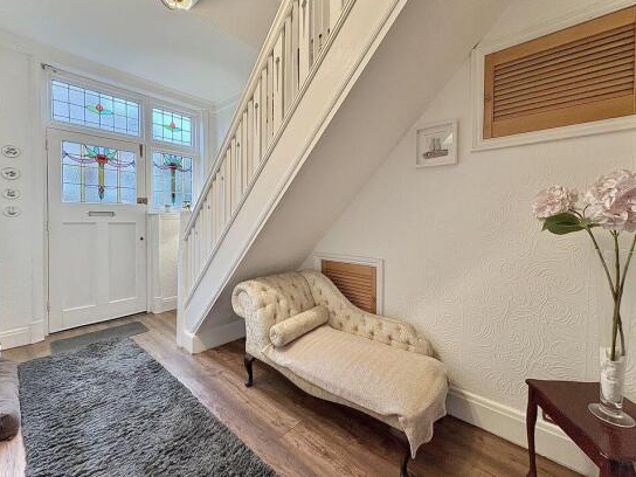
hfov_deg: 98.1
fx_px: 276
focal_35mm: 15
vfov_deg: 81.7
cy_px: 224
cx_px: 336
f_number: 2.2
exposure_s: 1/50
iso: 250
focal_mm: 2.22
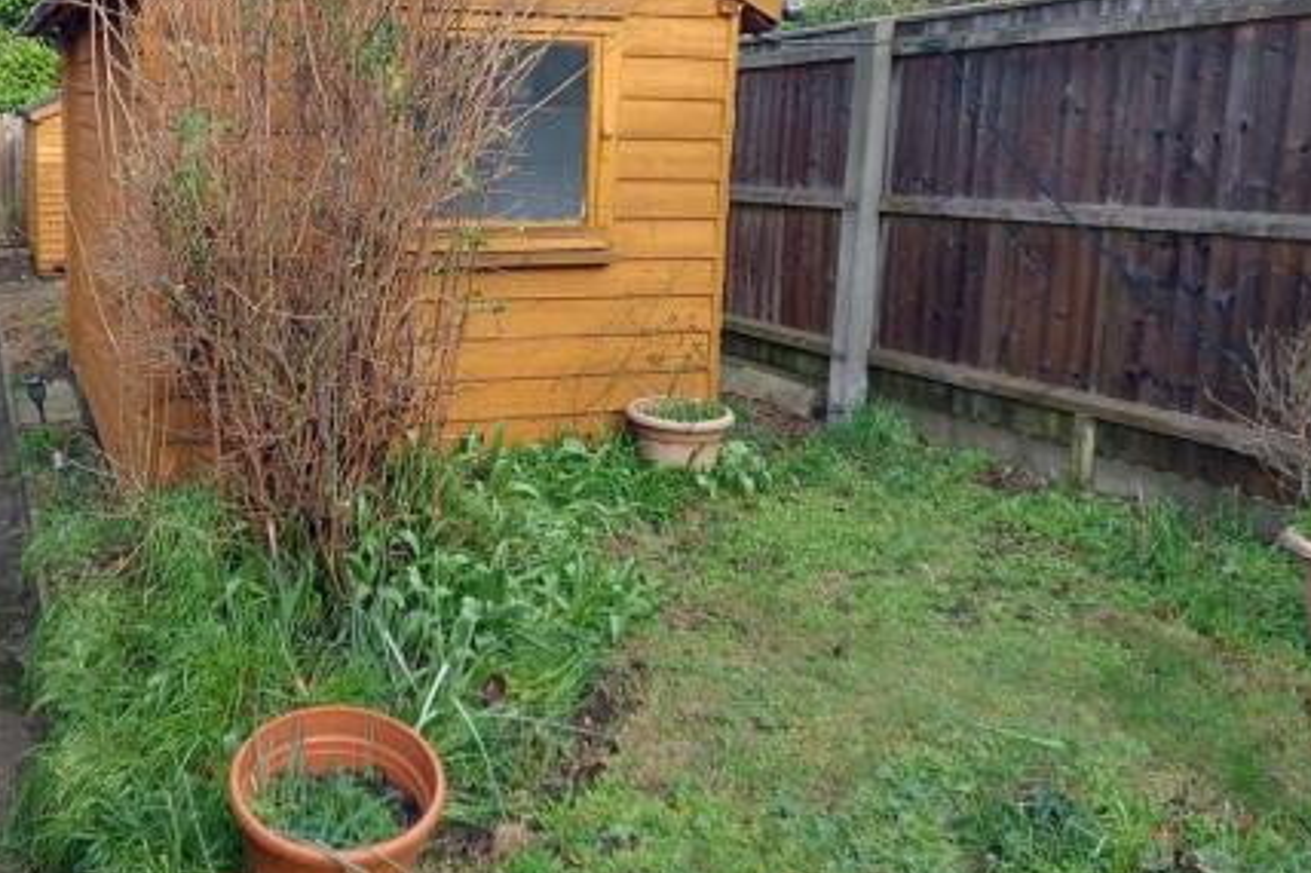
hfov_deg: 55.0
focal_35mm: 34
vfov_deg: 38.2
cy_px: 259
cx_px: 473
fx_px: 1238
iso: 32
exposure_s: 1/102
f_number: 1.8
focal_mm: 5.23
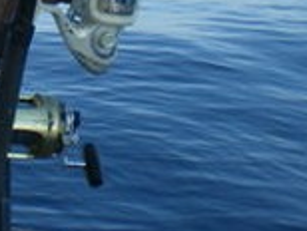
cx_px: -6
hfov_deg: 13.2
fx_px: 1306
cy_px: -181
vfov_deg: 9.6
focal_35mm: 147
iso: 50
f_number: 4.6
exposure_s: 1/320
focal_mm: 6.3
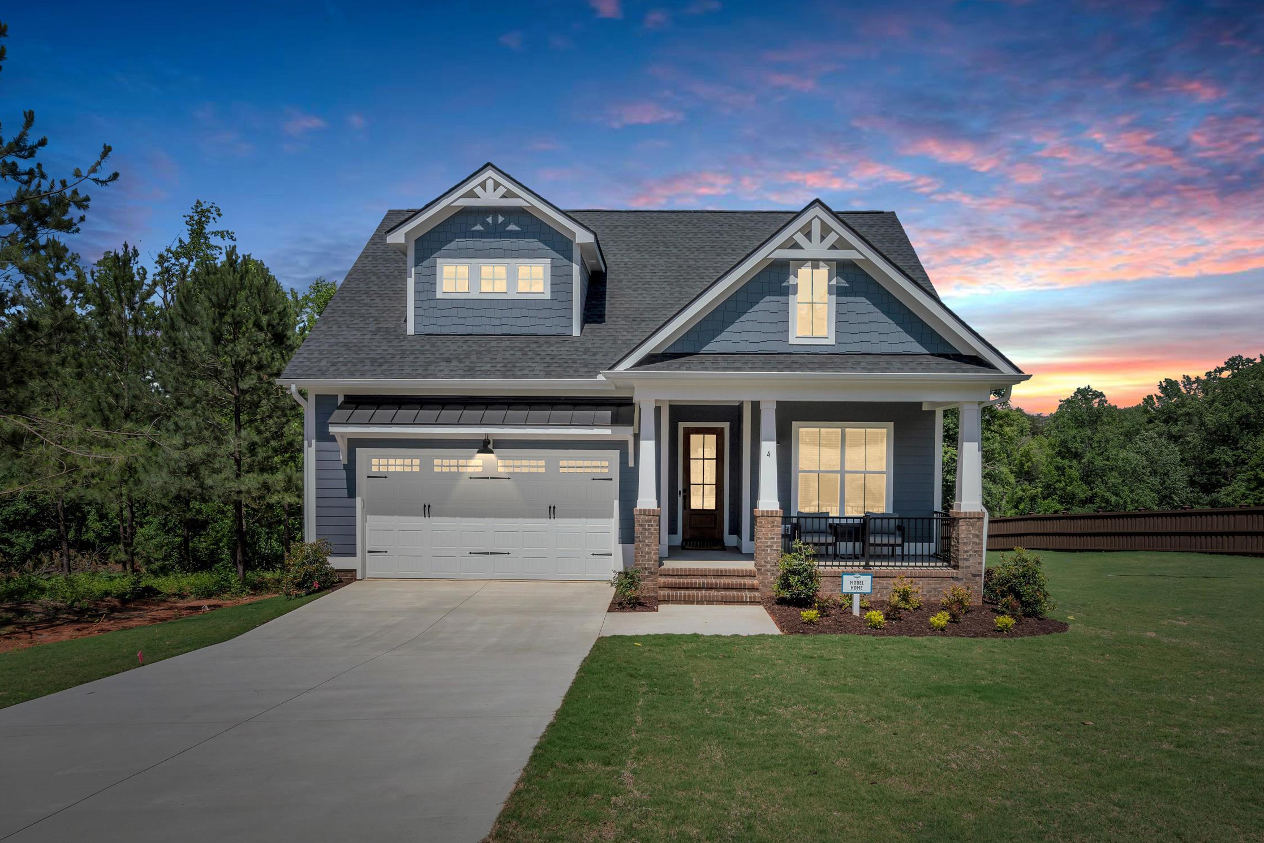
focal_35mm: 22
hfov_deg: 78.6
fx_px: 772
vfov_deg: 57.2
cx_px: 650
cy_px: 456
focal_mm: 16
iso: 160
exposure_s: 1/640
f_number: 9
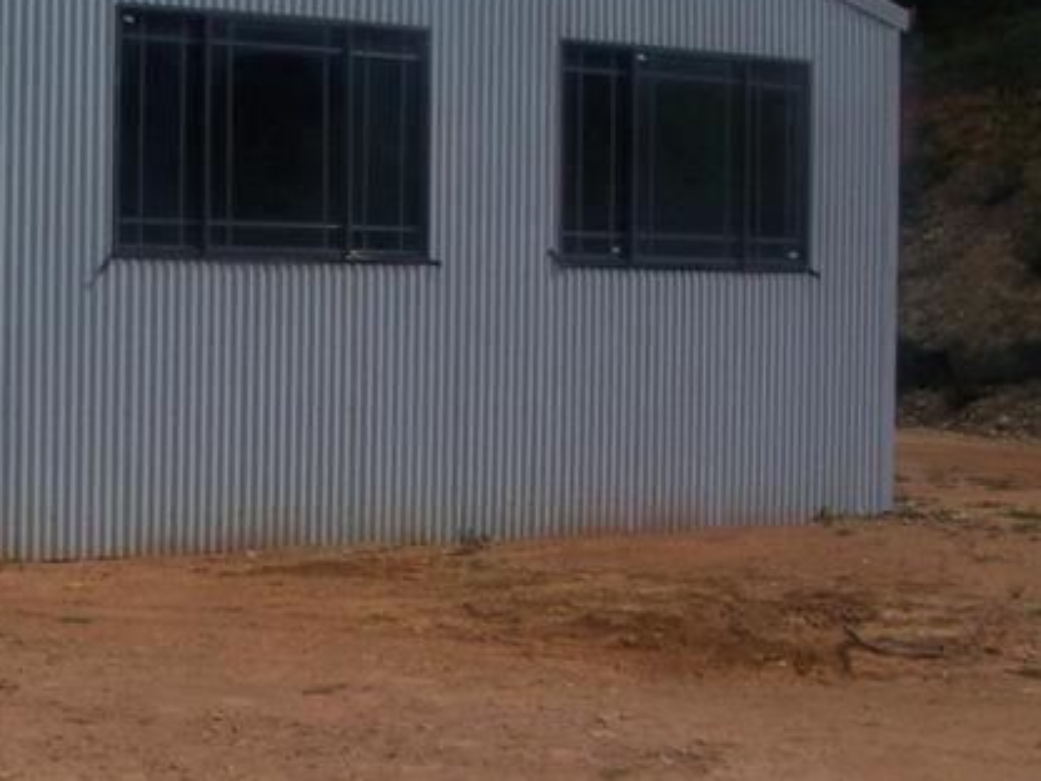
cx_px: 263
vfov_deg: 20.1
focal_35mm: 73
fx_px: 2195
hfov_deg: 26.3
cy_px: 235
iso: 80
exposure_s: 1/640
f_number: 5.6
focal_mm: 6.3
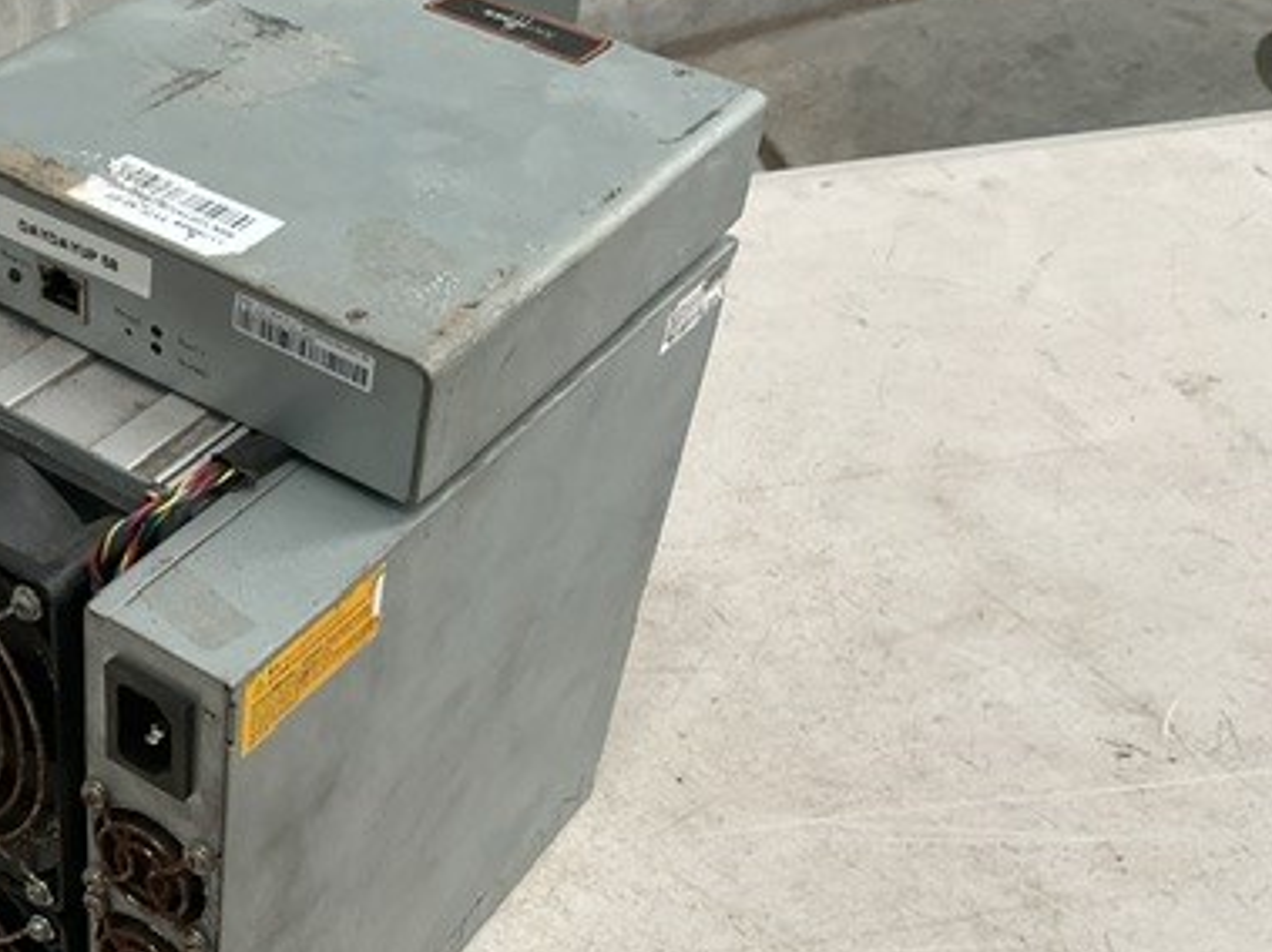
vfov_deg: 29.5
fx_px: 1800
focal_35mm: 49
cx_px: 279
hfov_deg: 37.7
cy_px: 593
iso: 50
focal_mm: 3
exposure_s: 1/50
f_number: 1.8
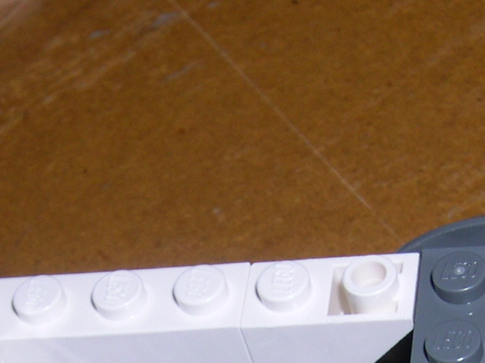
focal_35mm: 127
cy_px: 599
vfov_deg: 11.1
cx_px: 153
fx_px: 1779
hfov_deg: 15.5
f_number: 7.6
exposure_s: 1/60
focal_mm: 8
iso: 100
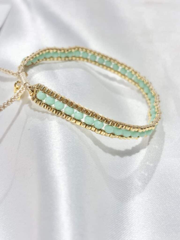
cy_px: 120
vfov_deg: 36.8
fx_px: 361
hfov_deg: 28.0
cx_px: 90
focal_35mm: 52
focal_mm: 5.96
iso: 32
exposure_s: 1/180
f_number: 1.6
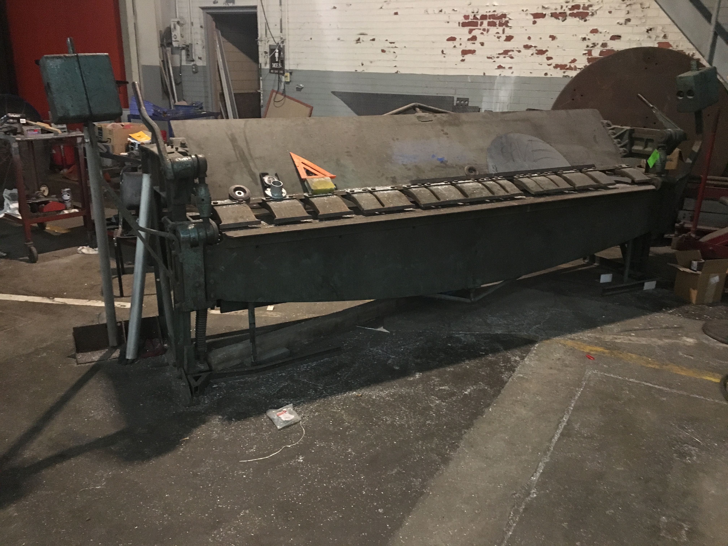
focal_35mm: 29
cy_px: 273
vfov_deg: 48.2
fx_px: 610
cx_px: 364
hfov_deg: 61.7
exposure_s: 1/15
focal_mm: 4.15
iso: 250
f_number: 2.2
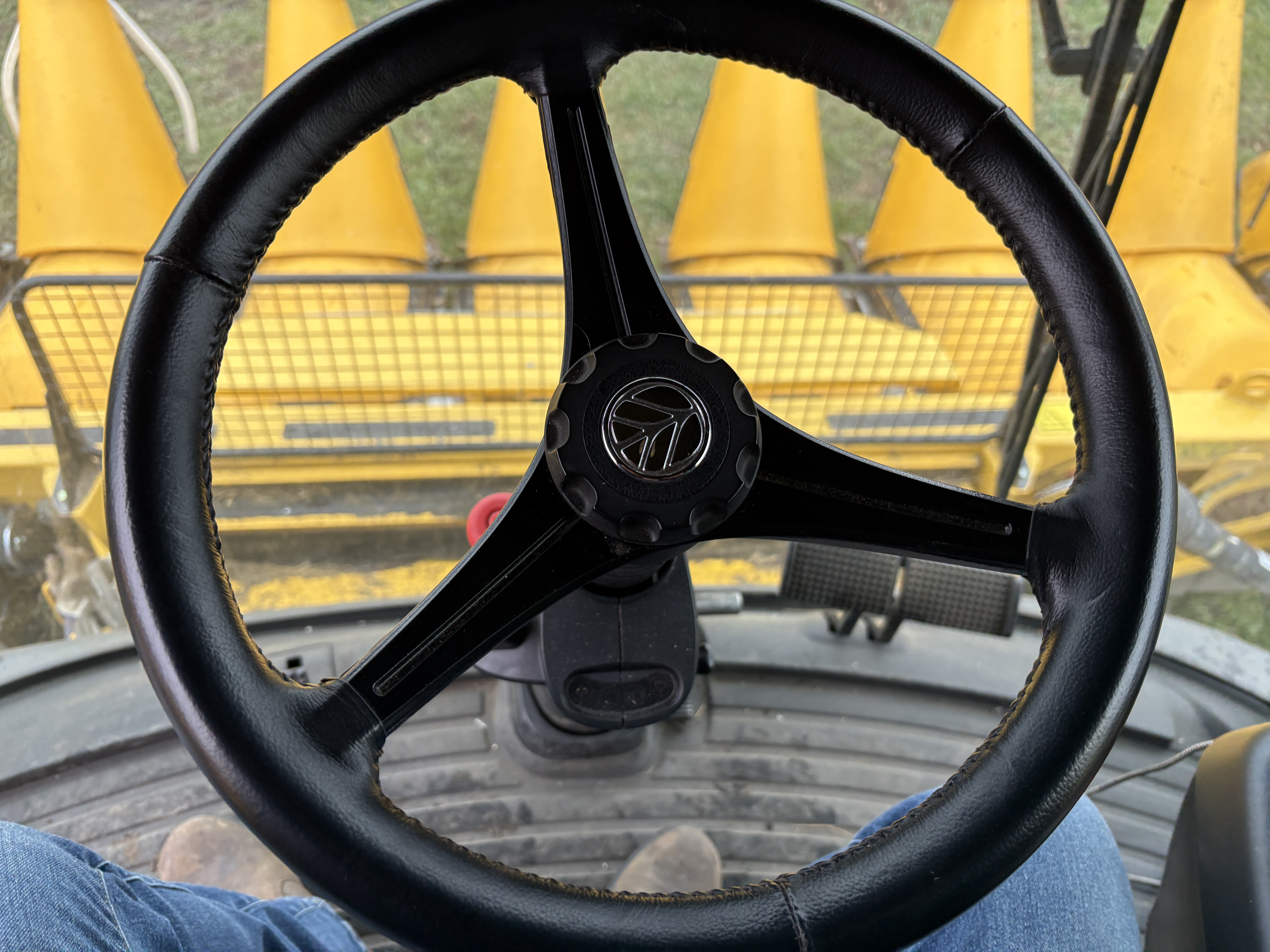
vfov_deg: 53.1
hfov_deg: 67.3
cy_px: 476
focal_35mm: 26
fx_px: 954
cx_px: 635
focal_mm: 5.96
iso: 80
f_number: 1.6
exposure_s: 1/121
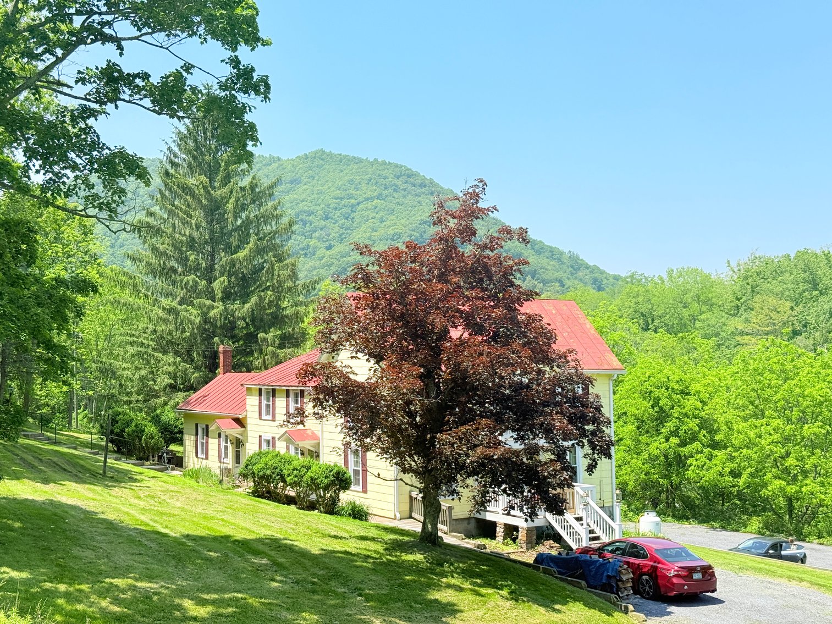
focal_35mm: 48
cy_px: 312
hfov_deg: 39.7
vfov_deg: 30.3
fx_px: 1154
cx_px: 416
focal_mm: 6.76
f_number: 1.78
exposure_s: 1/3534
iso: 64
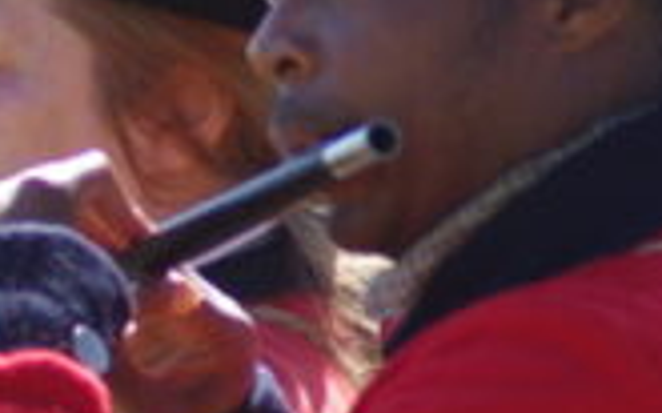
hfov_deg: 1.8
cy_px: 299
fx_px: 21390
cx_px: -337
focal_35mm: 1186
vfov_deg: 1.1
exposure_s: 1/500
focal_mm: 200
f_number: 6.3
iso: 400
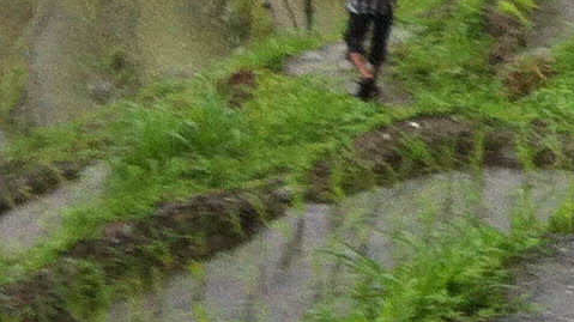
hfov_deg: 10.1
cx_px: 892
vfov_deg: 5.7
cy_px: -366
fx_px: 3134
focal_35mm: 206
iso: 125
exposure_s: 1/120
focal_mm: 3.85
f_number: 2.8
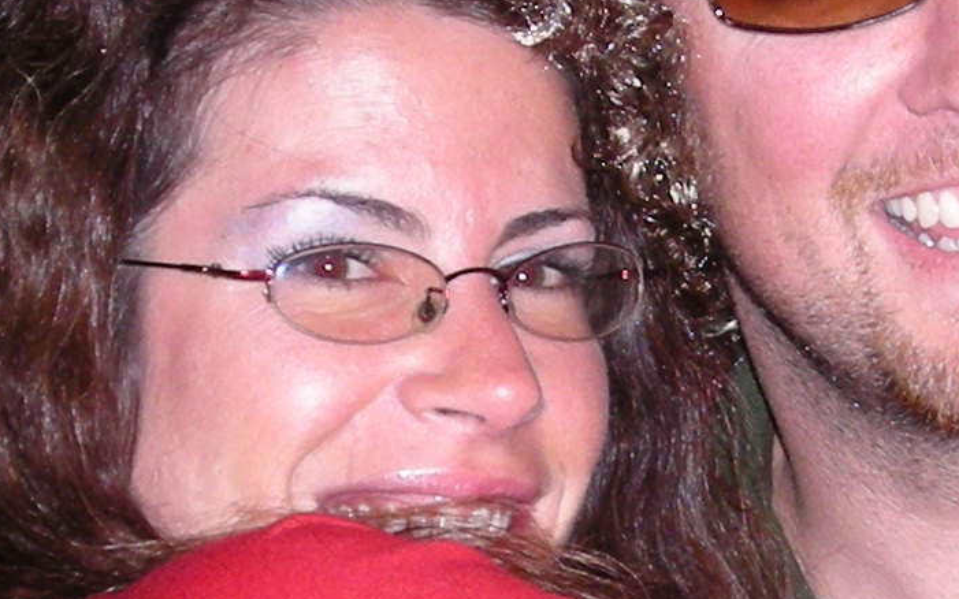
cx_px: 752
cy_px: 617
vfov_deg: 6.5
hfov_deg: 10.5
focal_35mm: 200
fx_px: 5227
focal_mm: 7.8
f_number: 3.4
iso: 150
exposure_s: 1/60
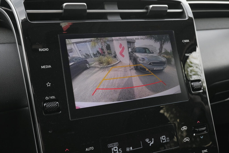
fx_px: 261
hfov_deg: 47.4
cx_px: 114
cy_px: 76
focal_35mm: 41
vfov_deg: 32.6
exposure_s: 1/200
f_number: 9
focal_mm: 27.1
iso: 2000
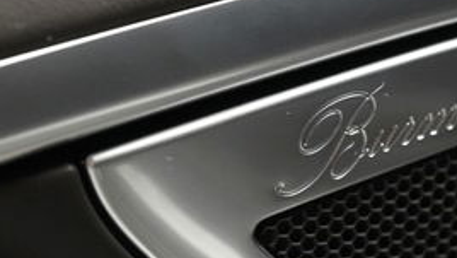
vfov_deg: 11.5
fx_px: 1273
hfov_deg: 19.8
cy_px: 152
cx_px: 450
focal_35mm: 105
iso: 12800
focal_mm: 35
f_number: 5.6
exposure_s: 1/60
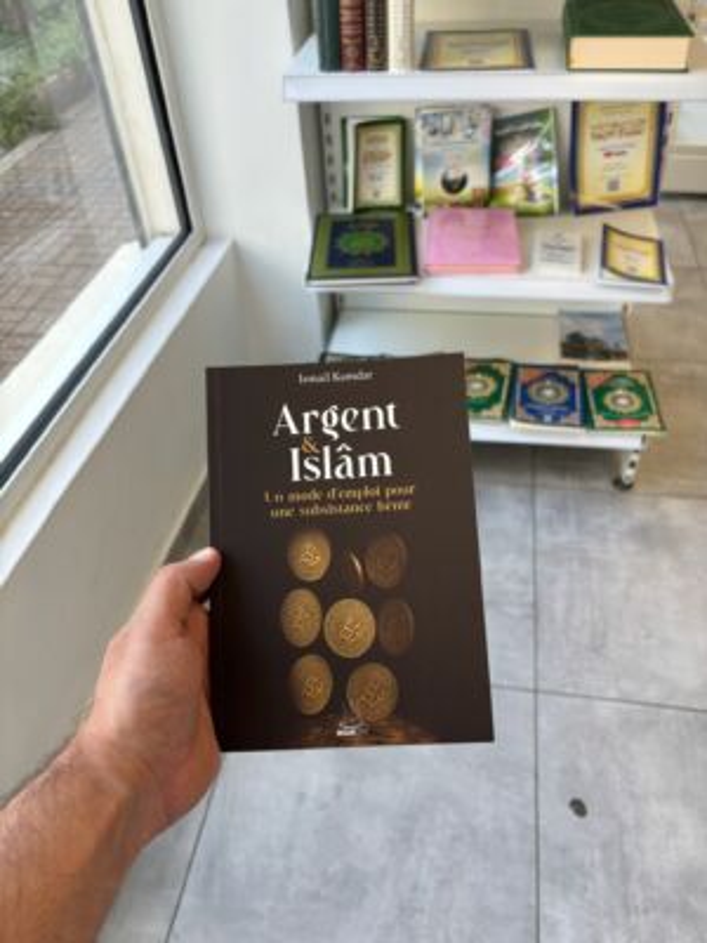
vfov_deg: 67.3
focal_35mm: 26
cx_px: 354
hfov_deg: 53.1
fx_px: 708
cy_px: 472
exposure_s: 1/100
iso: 32
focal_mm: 5.96
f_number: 1.6
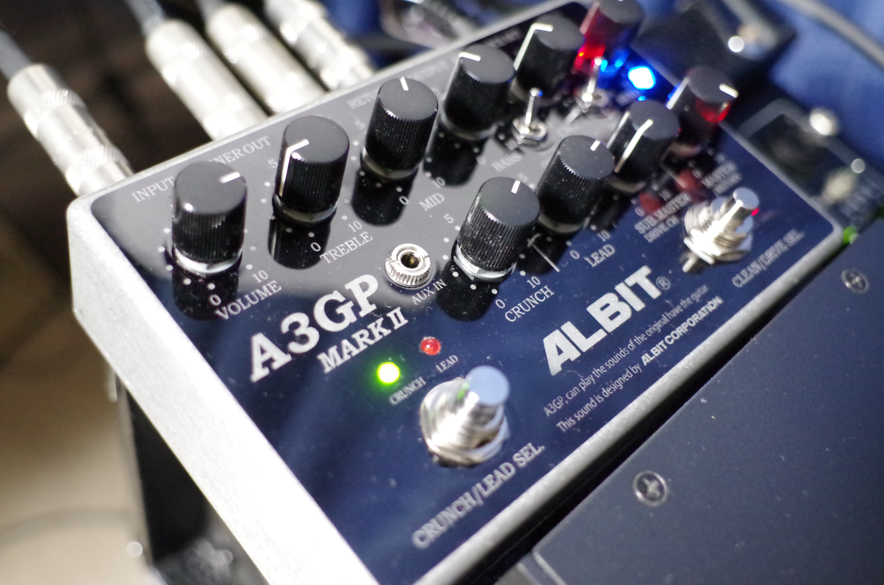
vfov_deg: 41.5
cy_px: 292
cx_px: 442
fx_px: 772
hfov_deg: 59.6
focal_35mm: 32
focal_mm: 21
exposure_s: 1/25
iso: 6400
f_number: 3.2
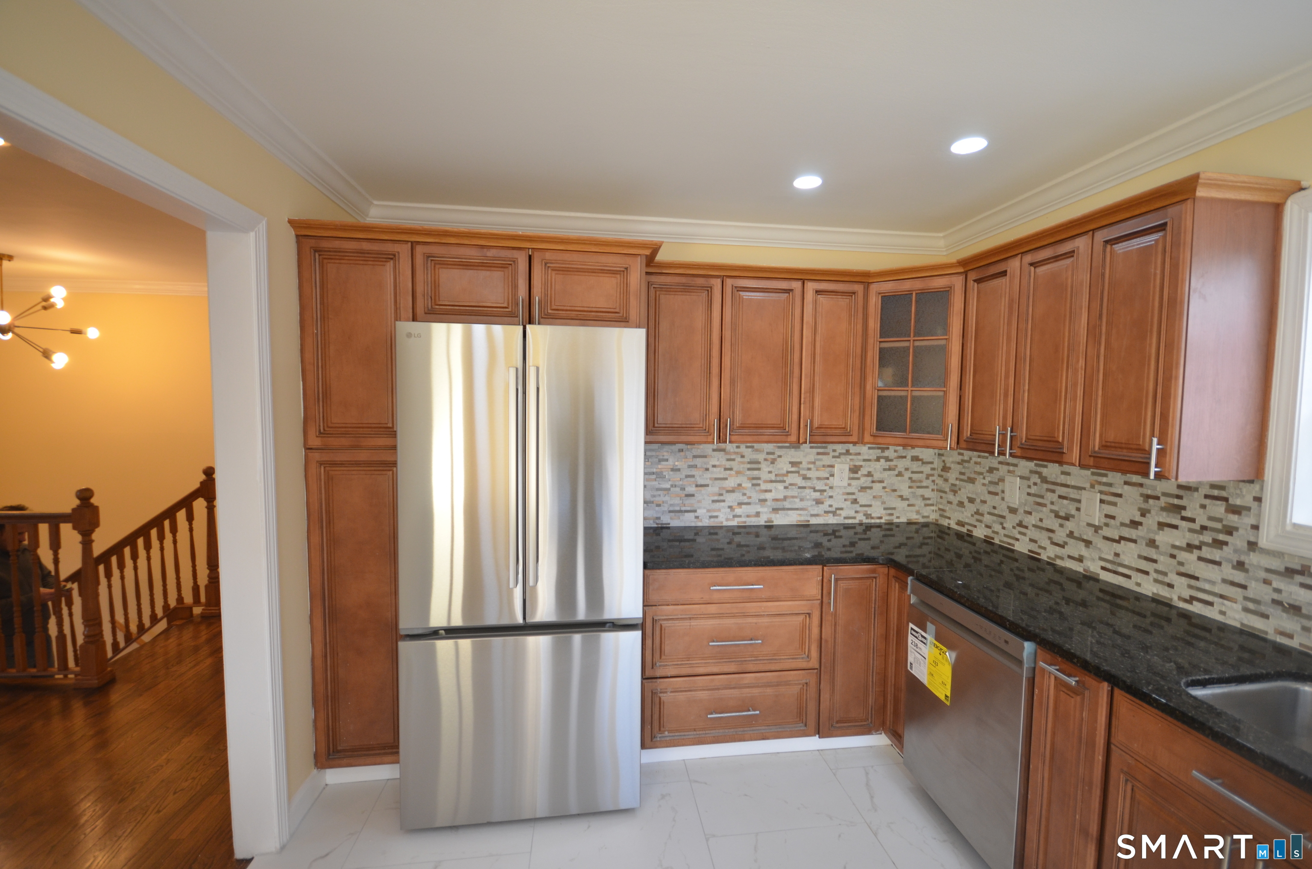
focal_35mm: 15
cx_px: 656
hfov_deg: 100.5
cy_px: 434
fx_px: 546
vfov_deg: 77.1
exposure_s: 1/100
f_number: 5
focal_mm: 10
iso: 400
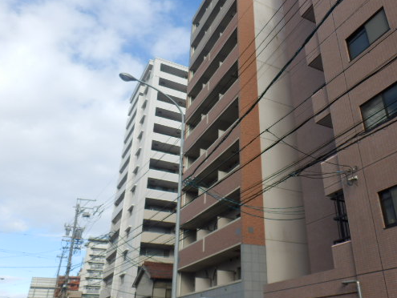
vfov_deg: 45.5
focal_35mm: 31
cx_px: 247
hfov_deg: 57.6
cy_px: 142
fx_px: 356
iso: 80
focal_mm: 4.2
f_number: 3
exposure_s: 1/640
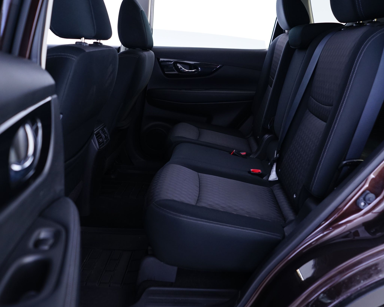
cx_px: 222
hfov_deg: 55.4
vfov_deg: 45.8
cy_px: 153
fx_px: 364
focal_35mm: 32
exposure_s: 1/5
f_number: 4
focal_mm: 28
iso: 800
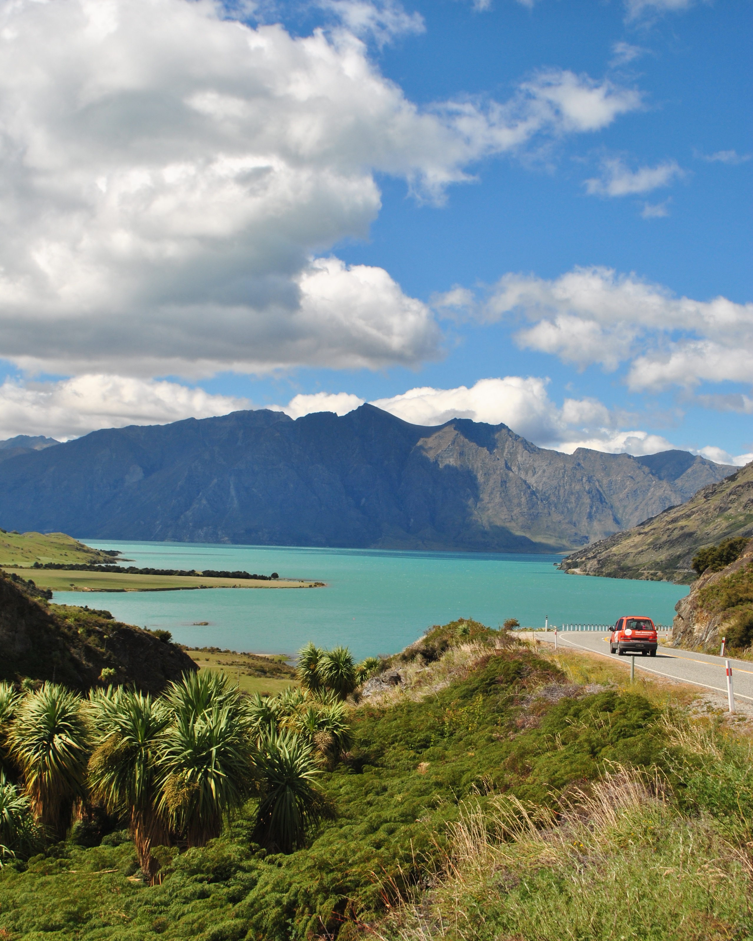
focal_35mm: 50
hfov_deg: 30.5
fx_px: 1381
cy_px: 453
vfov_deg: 37.6
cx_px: 377
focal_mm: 29
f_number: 10
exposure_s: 1/250
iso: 125
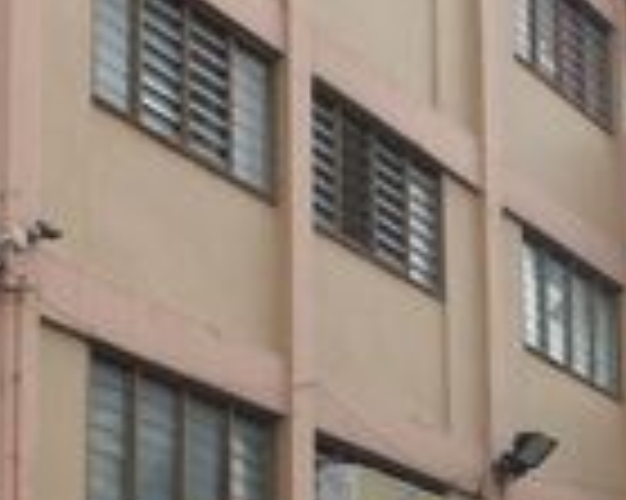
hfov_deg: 15.5
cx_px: 601
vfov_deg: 12.5
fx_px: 2259
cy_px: 459
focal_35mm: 122
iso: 100
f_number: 9
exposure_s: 1/60
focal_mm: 20
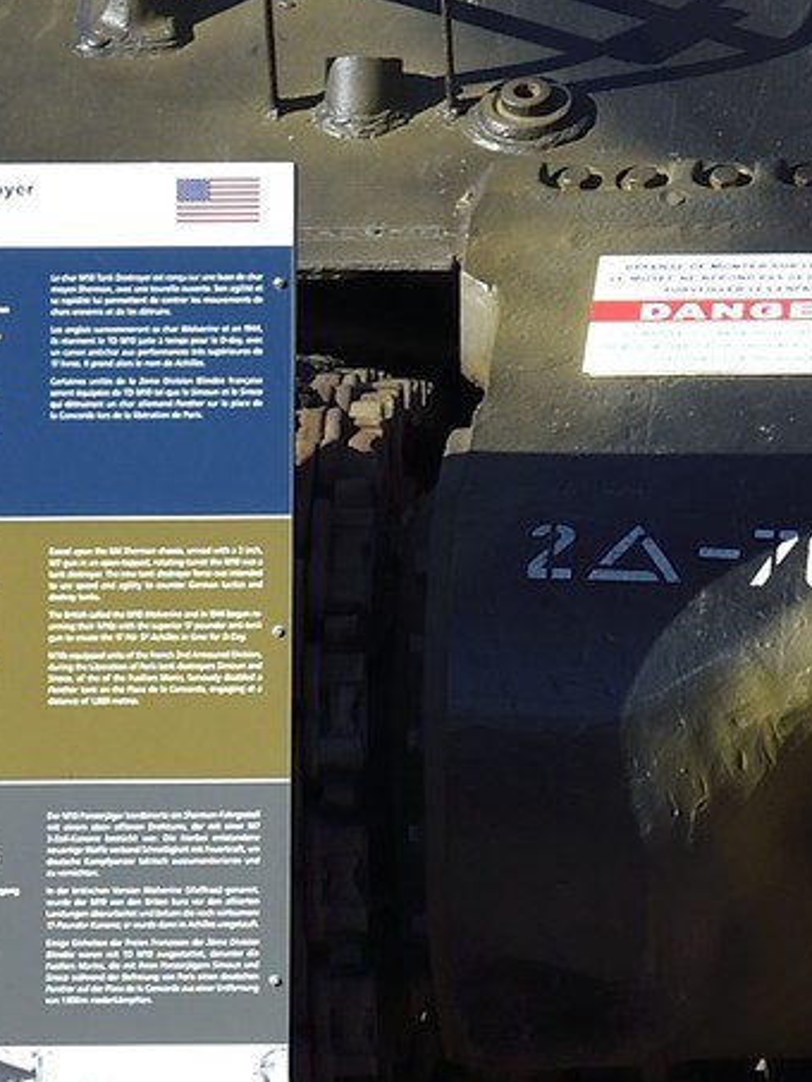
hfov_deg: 2.3
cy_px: -590
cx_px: 1550
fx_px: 19914
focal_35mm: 637
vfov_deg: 3.1
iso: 160
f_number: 10
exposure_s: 1/200
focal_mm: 125
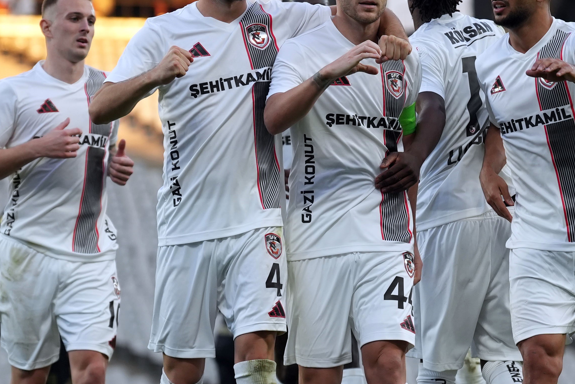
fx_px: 5670
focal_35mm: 355
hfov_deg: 5.8
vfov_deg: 3.9
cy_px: 194
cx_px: 401
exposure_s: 1/2000
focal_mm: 118
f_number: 2.8
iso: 1000
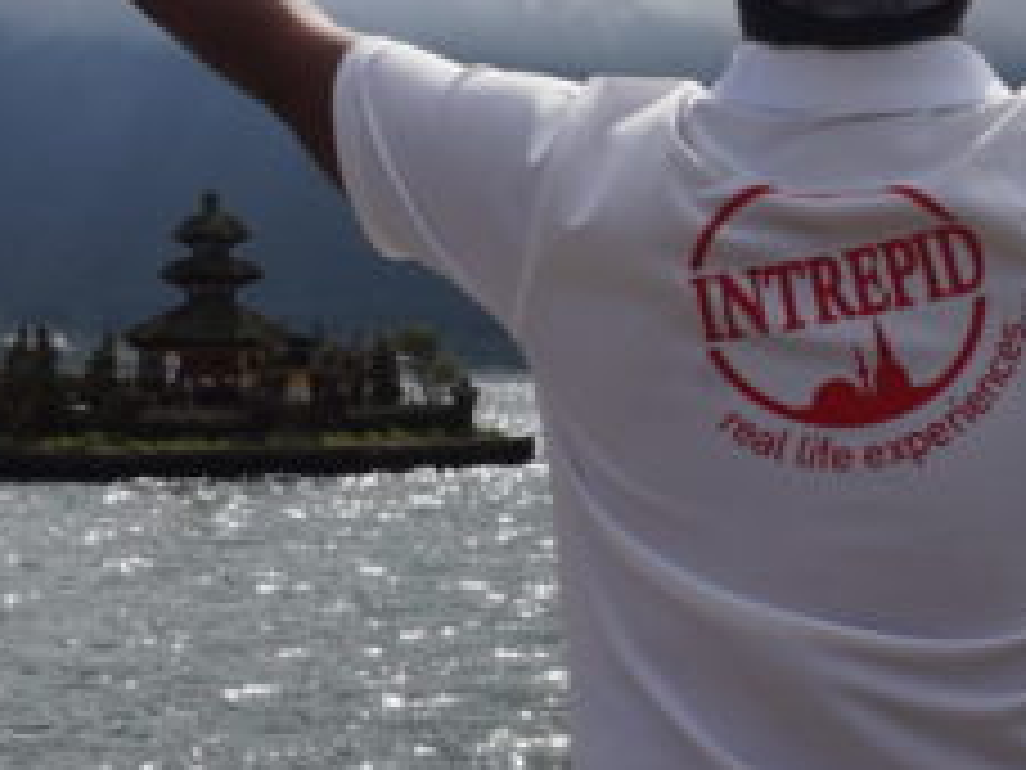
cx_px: 914
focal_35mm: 81
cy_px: 38
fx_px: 2401
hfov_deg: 23.5
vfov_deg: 17.9
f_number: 14
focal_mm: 16
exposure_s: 1/160
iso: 100
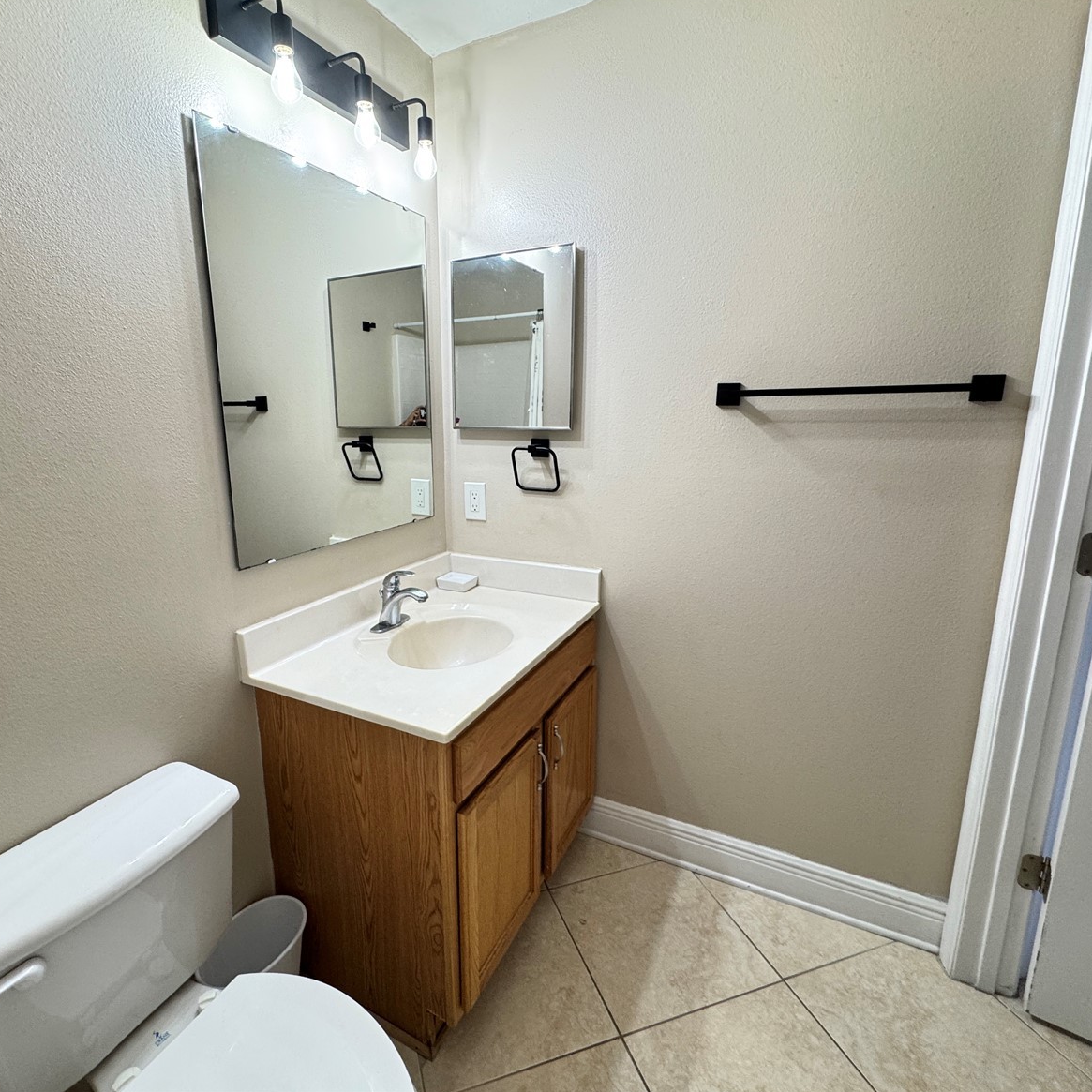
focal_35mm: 17
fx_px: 607
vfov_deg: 84.0
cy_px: 534
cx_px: 496
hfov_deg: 83.8
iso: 160
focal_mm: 2.22
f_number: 2.2
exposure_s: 1/120
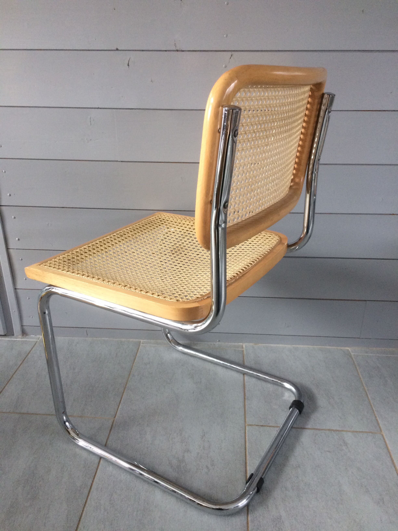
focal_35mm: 29
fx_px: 445
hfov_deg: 48.2
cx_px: 199
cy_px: 266
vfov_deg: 61.7
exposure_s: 1/33
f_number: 2.2
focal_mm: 4.15
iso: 80
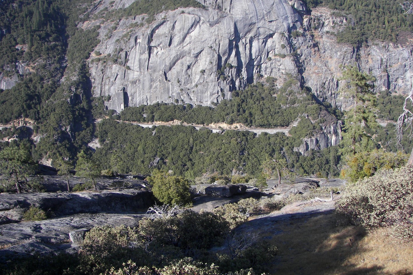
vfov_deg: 35.0
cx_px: 205
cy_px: 120
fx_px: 436
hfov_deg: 50.7
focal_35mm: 38
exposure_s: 1/800
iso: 64
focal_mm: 6
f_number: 2.8
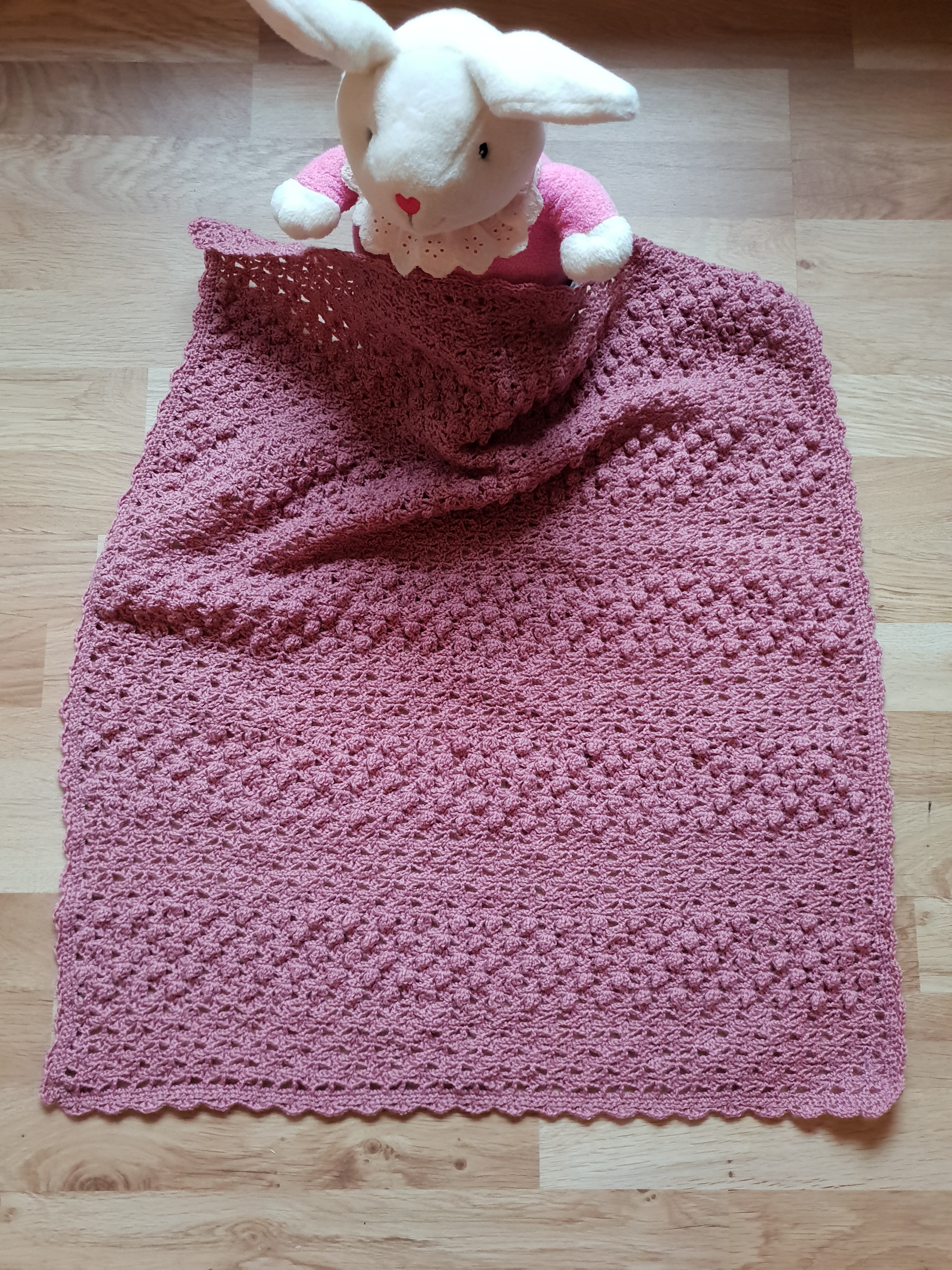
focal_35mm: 26
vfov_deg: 67.3
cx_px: 476
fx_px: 953
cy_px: 635
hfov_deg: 53.1
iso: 320
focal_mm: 4.3
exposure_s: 1/20
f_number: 1.5
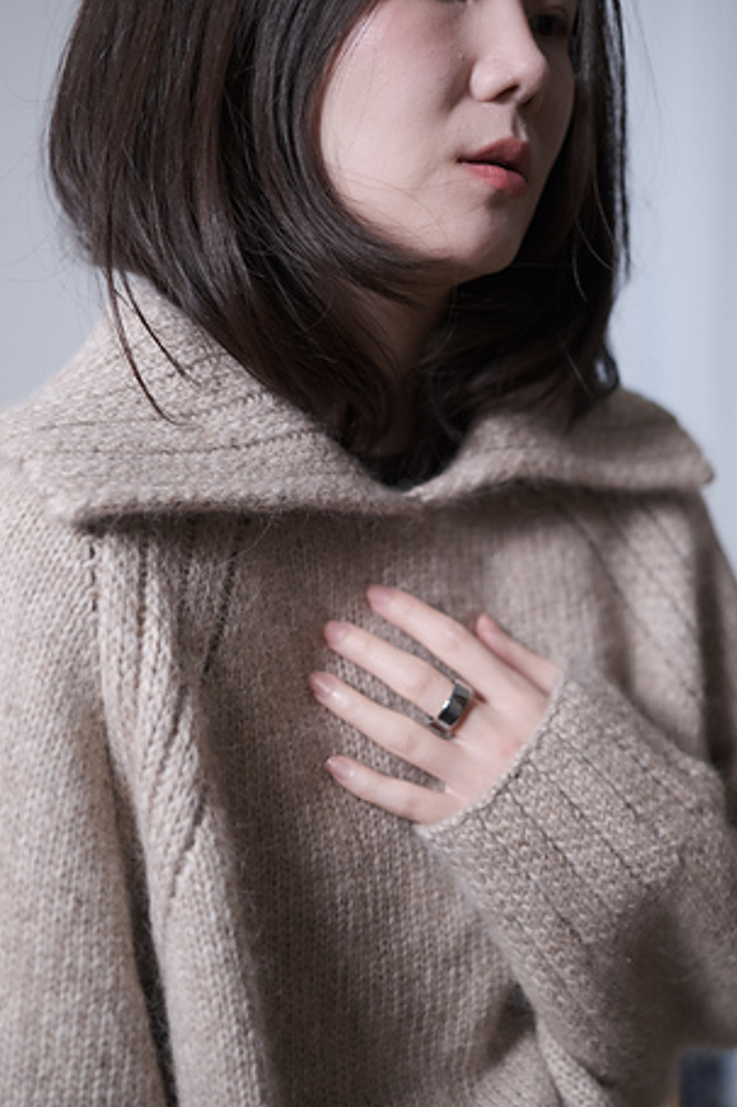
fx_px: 1690
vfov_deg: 36.3
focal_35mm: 55
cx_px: 366
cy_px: 567
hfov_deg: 24.6
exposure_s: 1/120
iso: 320
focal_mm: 33
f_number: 1.6
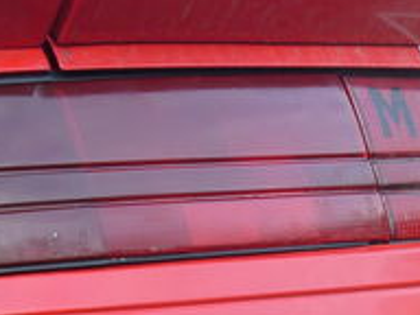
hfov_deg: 12.8
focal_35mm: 153
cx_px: 407
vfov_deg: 9.6
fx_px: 1856
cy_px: 350
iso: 80
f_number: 3.5
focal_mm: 7.5
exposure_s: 1/60
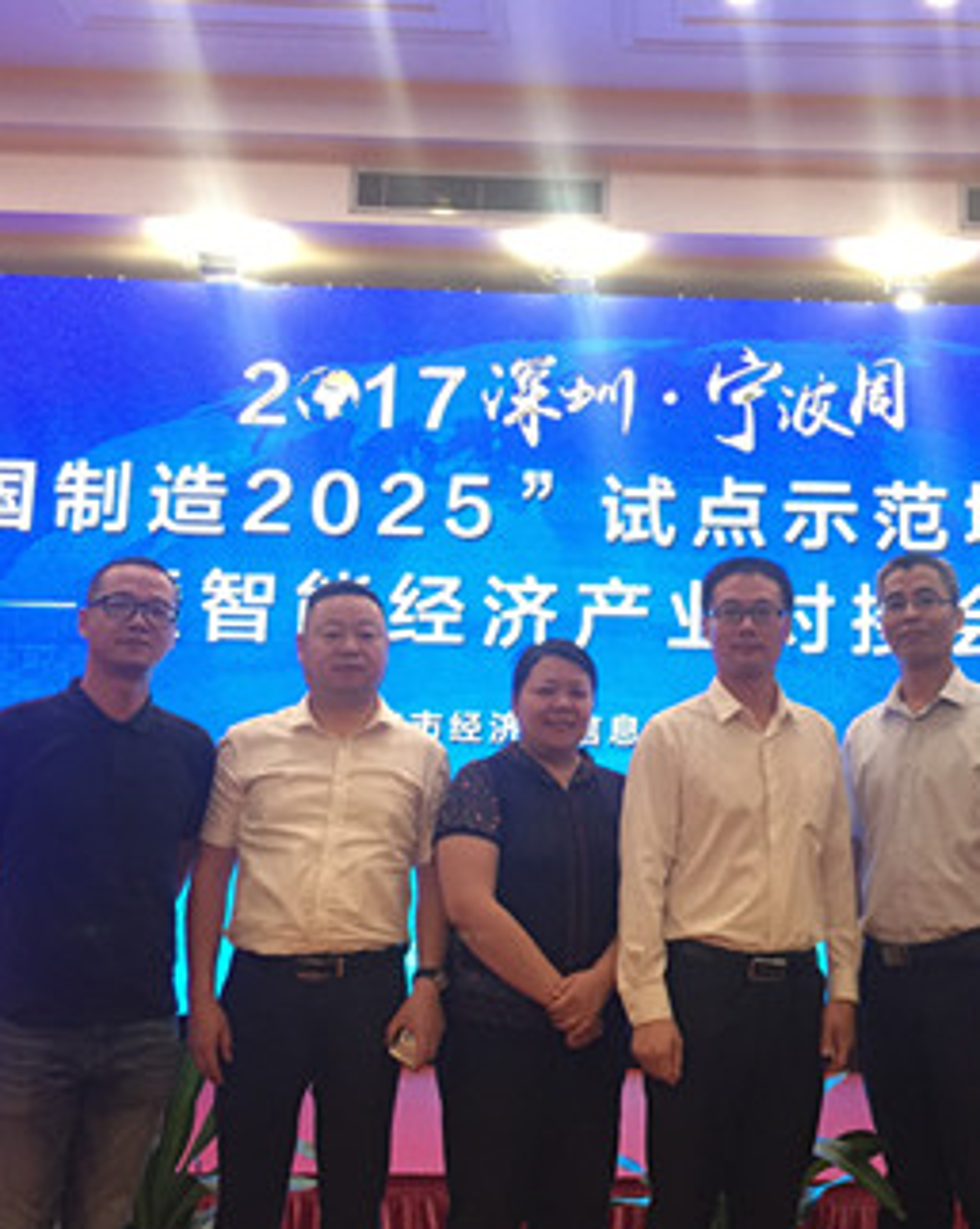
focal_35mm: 44
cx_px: 702
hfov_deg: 33.6
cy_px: 594
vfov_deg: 42.0
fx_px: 1598
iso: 200
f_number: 2.2
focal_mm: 4.15
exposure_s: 1/33
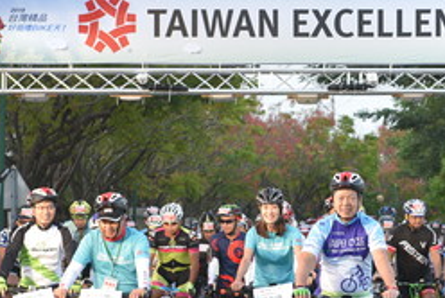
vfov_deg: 9.2
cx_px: 323
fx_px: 1856
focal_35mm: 150
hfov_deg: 13.6
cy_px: 198
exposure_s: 1/200
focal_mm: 62
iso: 1400
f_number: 4
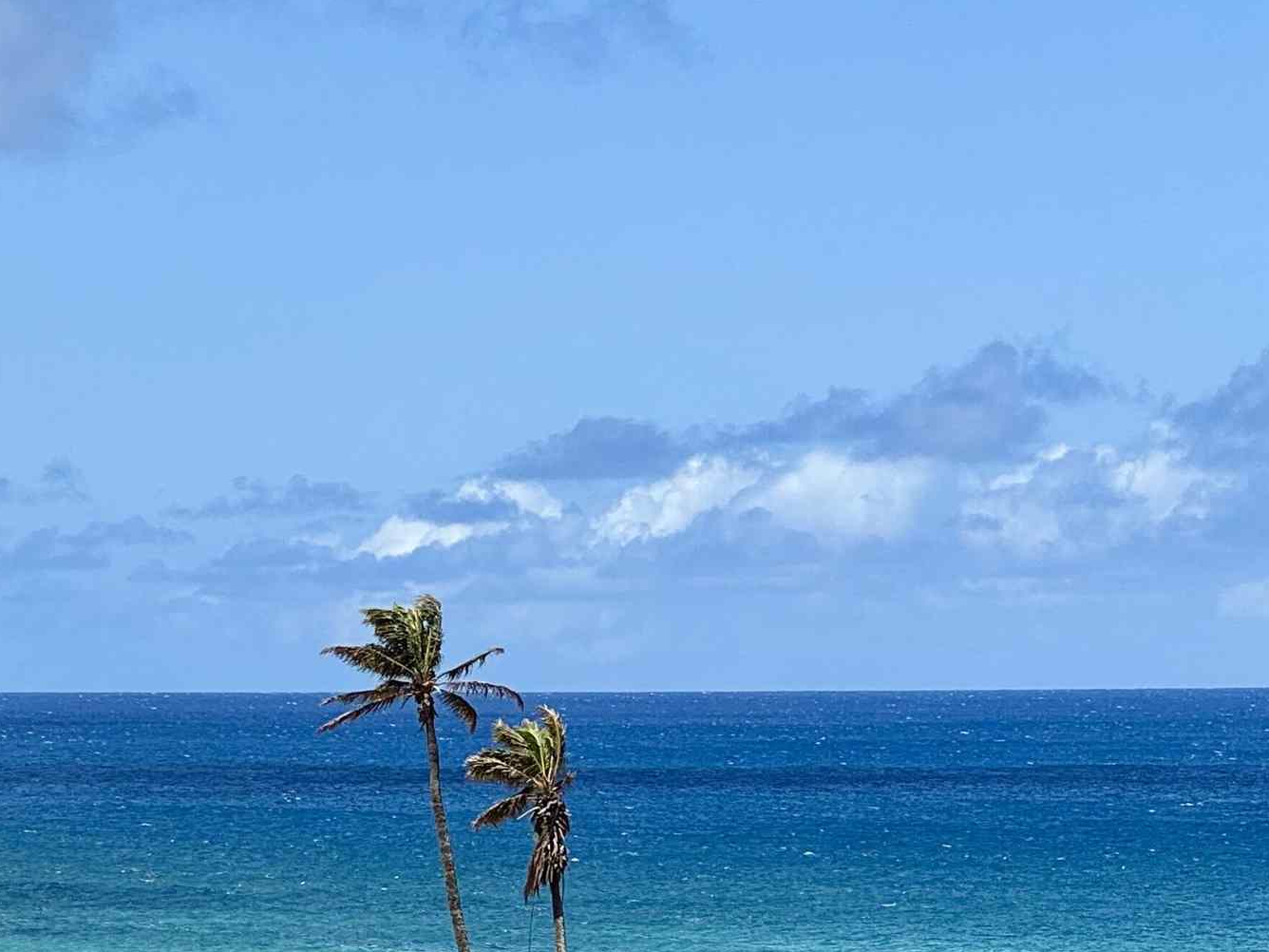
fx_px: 6489
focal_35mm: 177
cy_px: 1061
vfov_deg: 8.3
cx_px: -188
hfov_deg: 11.0
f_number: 2.8
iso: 25
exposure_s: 1/803
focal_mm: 9
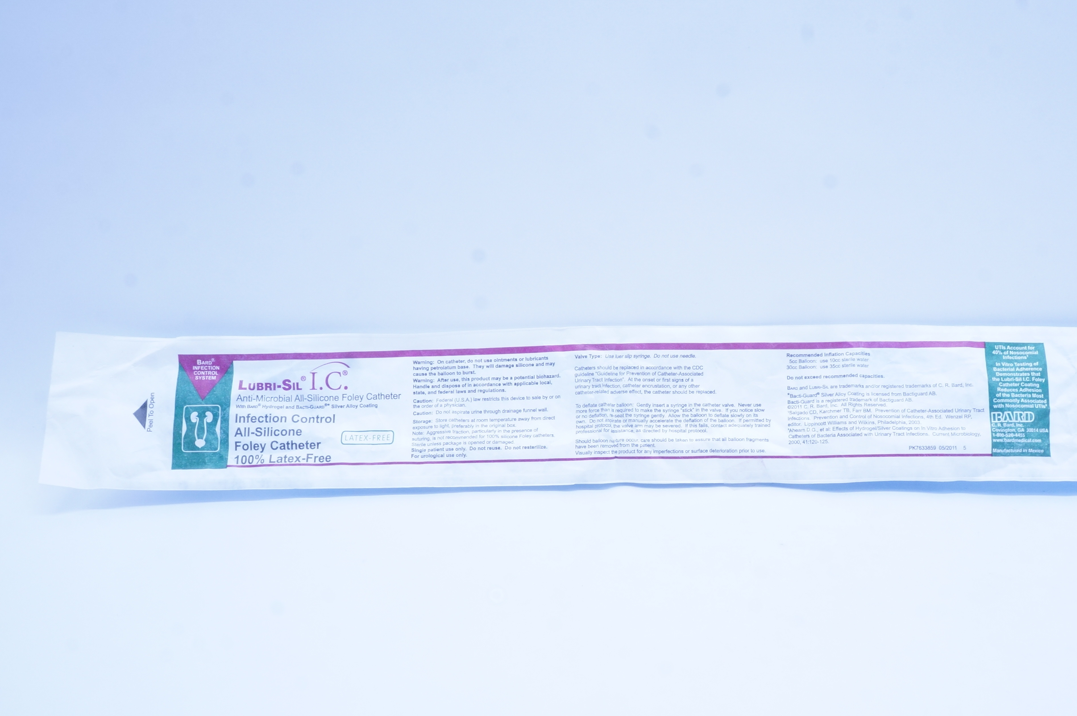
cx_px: 680
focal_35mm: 35
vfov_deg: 37.7
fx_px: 1046
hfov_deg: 53.8
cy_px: 411
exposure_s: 1/10
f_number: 16
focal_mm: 18
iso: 400
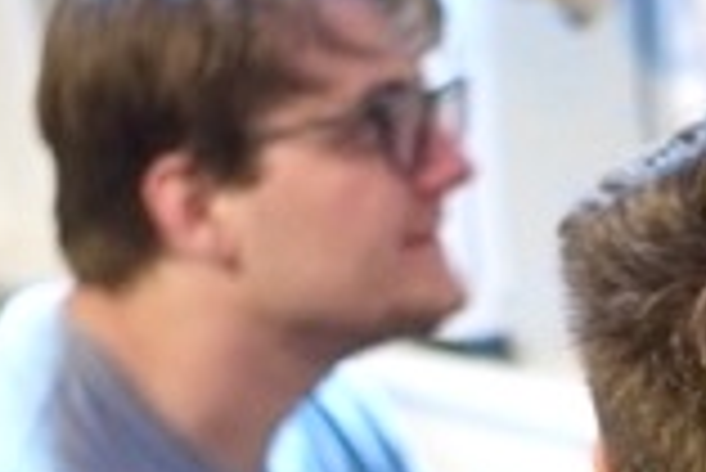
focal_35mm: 173
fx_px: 3396
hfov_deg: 11.7
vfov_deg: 7.8
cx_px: 733
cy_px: 701
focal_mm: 50
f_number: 1.8
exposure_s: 1/80
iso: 1600
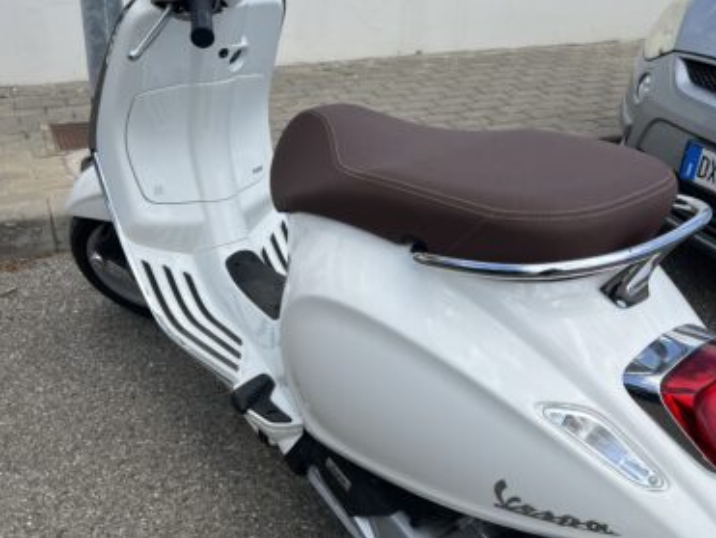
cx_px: 367
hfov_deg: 63.4
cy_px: 253
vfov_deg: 49.8
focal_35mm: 28
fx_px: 580
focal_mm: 5.7
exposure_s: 1/3968
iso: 50
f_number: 1.5
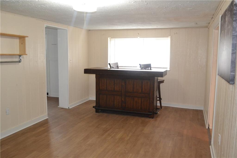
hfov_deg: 57.2
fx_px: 217
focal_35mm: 33
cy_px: 79
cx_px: 118
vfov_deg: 39.9
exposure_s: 1/60
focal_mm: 22
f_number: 3.8
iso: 2200
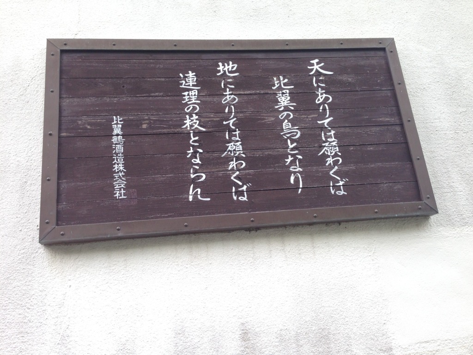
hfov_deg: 55.4
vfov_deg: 42.9
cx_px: 236
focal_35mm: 33
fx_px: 451
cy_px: 178
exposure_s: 1/143
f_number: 2.4
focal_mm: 4.12
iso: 50
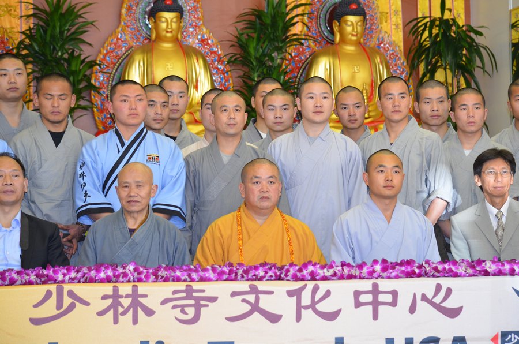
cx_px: 260
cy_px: 172
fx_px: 1467
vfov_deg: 13.4
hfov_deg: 20.1
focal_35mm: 102
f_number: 4.5
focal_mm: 68
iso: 1400
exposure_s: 1/60
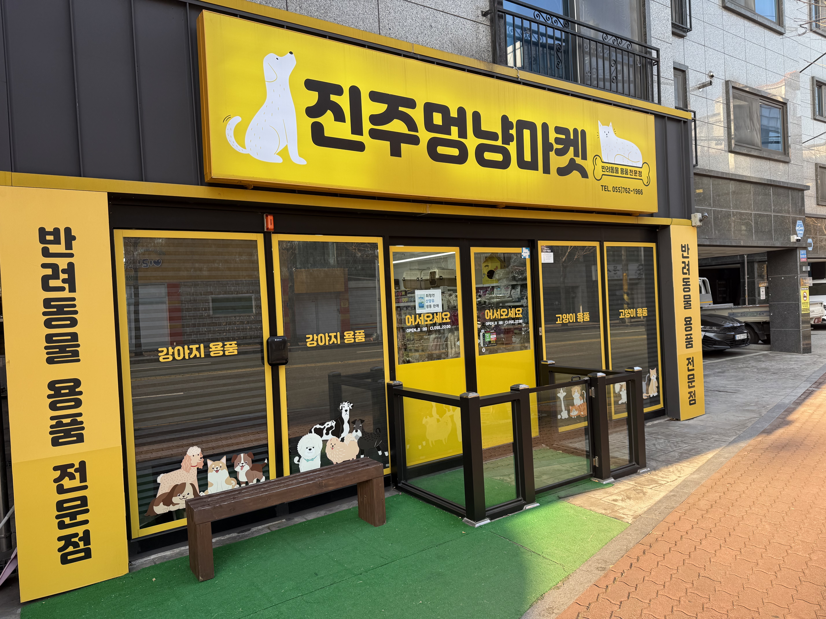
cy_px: 310
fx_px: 573
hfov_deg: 71.6
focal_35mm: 24
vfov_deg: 56.8
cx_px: 413
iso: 80
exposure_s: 1/456
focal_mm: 6.76
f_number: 1.78
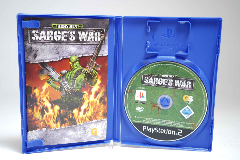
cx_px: 120
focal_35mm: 42
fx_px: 280
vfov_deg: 31.9
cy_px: 80
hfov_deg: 46.4
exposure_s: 1/2
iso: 64
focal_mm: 42
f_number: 5.6
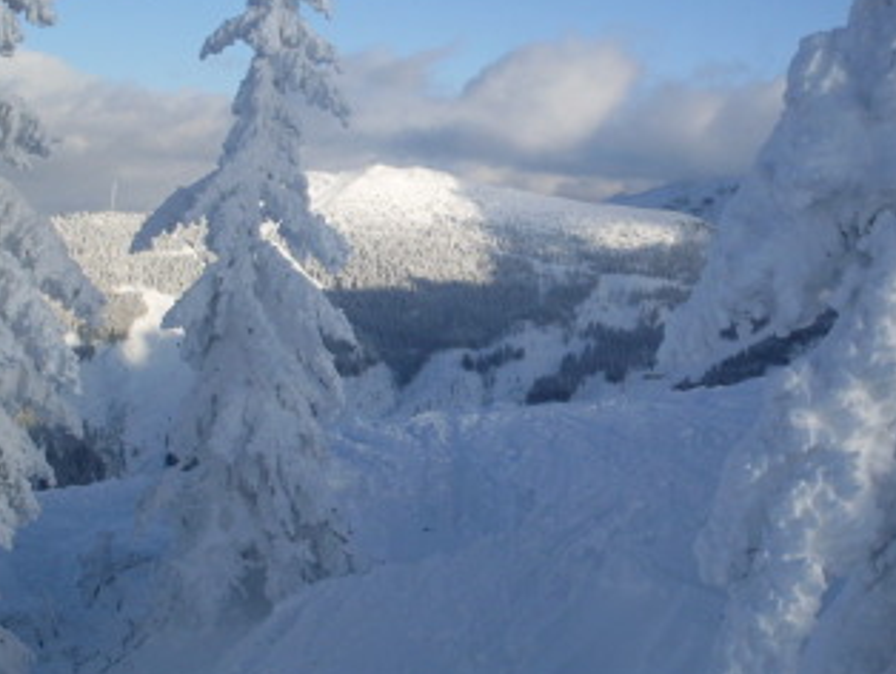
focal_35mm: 58
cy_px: 291
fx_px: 1502
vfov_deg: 25.2
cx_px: 454
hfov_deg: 33.2
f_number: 8.4
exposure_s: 1/350
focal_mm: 6.3
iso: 80
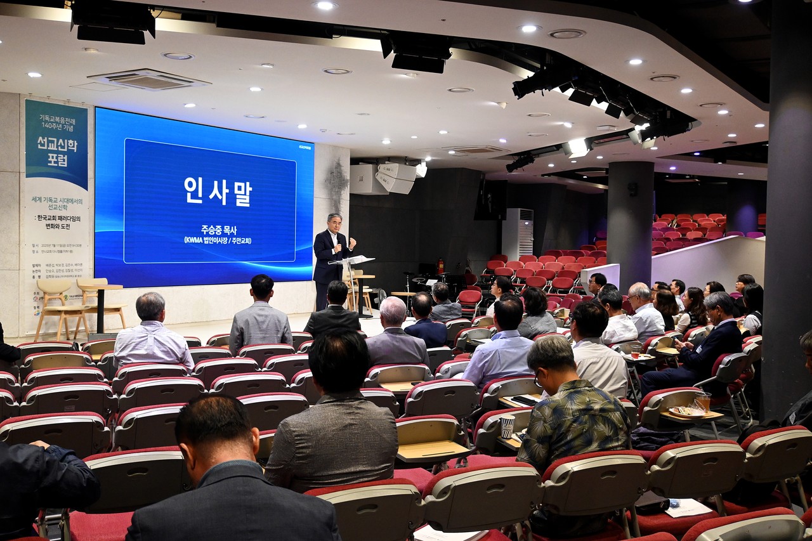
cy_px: 270
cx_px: 406
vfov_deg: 36.2
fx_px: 829
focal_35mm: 37
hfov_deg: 52.2
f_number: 4.2
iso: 1800
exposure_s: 1/125
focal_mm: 24.5
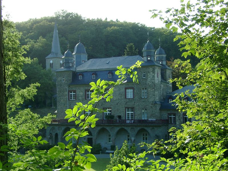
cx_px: 114
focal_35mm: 57
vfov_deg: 25.7
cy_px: 86
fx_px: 375
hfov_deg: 33.8
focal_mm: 11.76
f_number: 4
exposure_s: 1/137
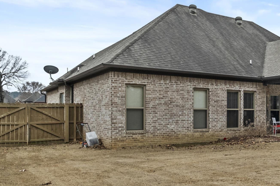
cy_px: 101
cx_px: 240
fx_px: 327
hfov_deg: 43.3
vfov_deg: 31.9
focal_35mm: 42
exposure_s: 1/160
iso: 400
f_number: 9
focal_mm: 14.5
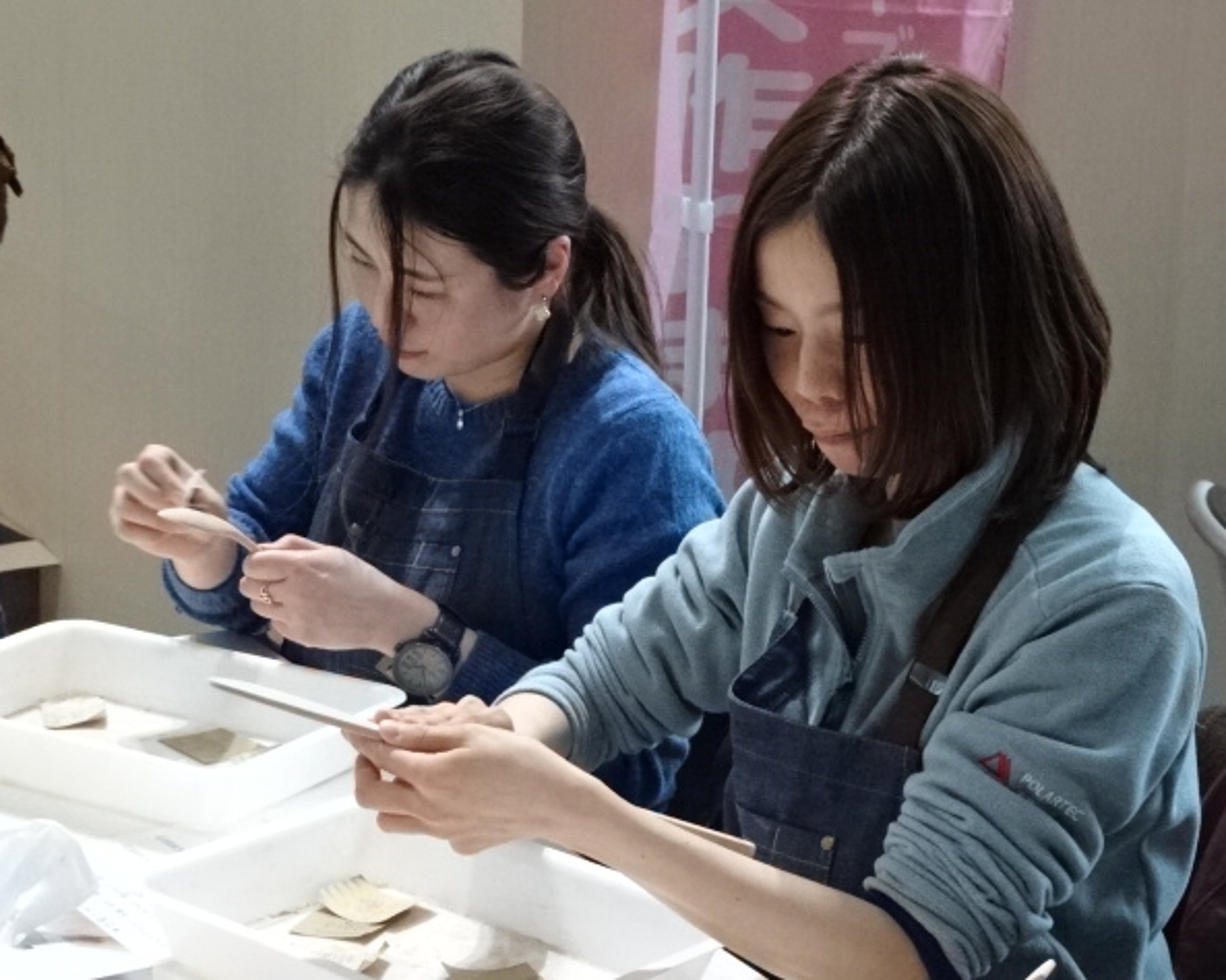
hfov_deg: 24.1
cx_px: 589
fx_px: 2866
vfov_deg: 19.4
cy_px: 488
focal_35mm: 79
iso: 1600
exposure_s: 1/100
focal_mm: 12.87
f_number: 5
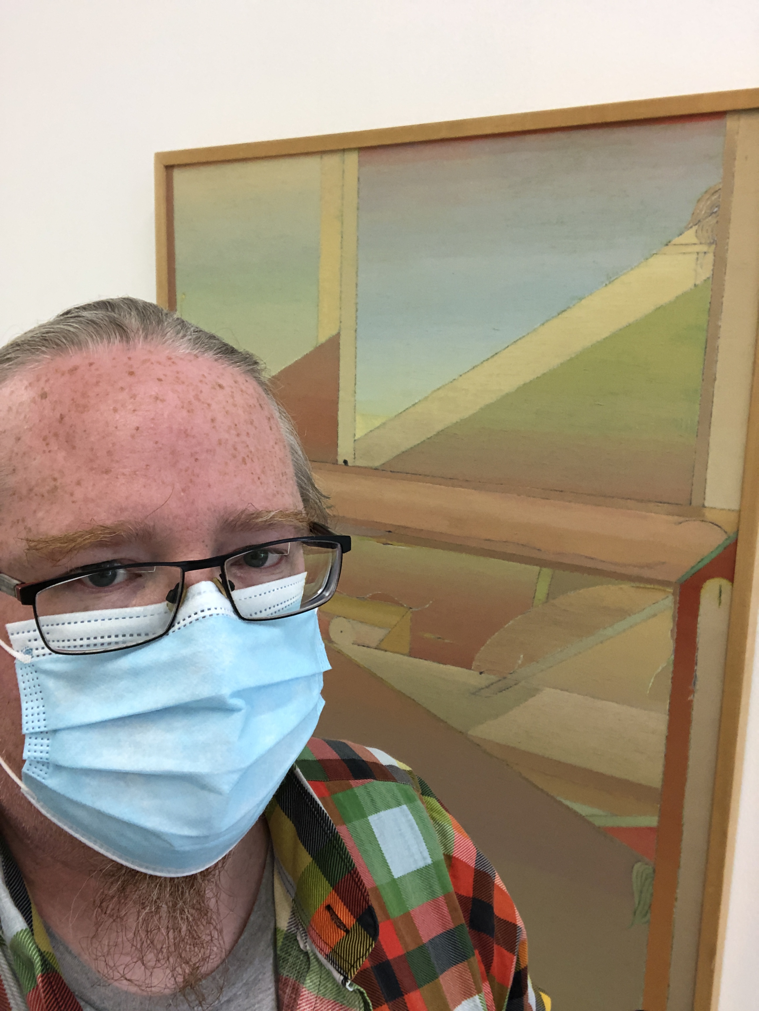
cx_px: 380
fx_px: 934
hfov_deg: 44.2
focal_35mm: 32
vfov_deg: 56.8
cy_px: 506
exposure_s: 1/60
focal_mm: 2.87
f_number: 2.2
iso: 100
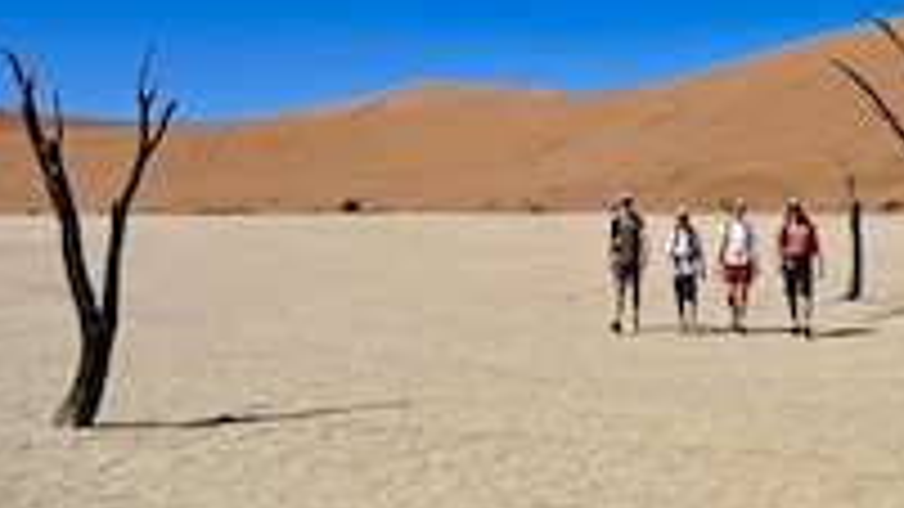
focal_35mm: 50
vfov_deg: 23.6
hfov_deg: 40.8
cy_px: 115
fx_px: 1198
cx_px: 603
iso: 100
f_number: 10
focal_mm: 24
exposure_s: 1/400
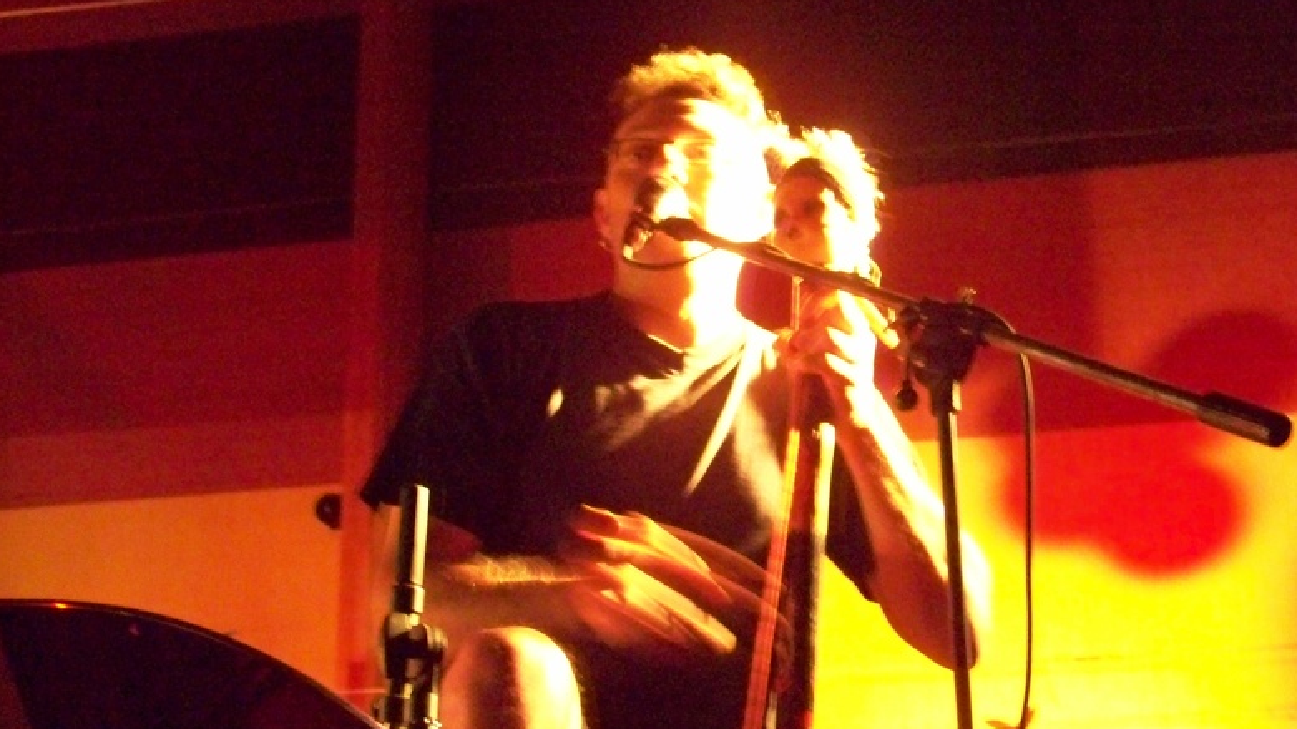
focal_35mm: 63
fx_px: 2166
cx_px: 653
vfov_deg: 19.1
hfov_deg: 33.3
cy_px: 367
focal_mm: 11.7
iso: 1600
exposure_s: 1/8
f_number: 3.2
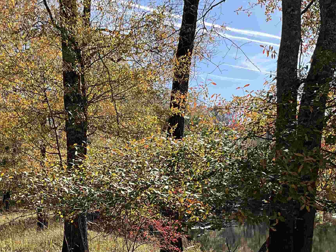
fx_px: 505
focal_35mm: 52
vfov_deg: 27.6
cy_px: 194
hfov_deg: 36.8
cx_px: 147
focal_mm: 3
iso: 25
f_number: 1.8
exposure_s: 1/620
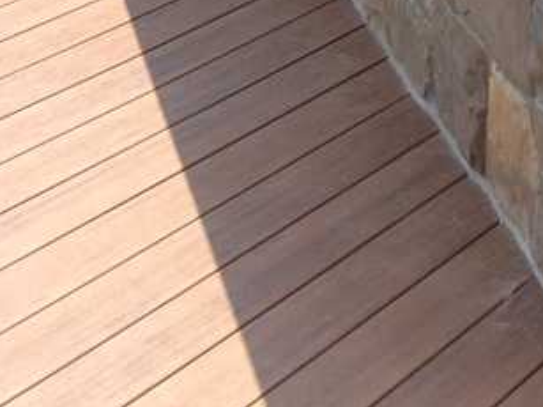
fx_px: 2383
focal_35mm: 152
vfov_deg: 9.3
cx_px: 684
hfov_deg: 12.6
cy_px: -345
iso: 50
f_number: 2.4
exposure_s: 1/717
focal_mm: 4.28
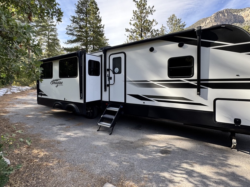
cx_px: 112
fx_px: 130
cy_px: 85
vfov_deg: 71.4
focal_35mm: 18
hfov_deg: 87.5
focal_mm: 2.22
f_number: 2.2
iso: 40
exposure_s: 1/272
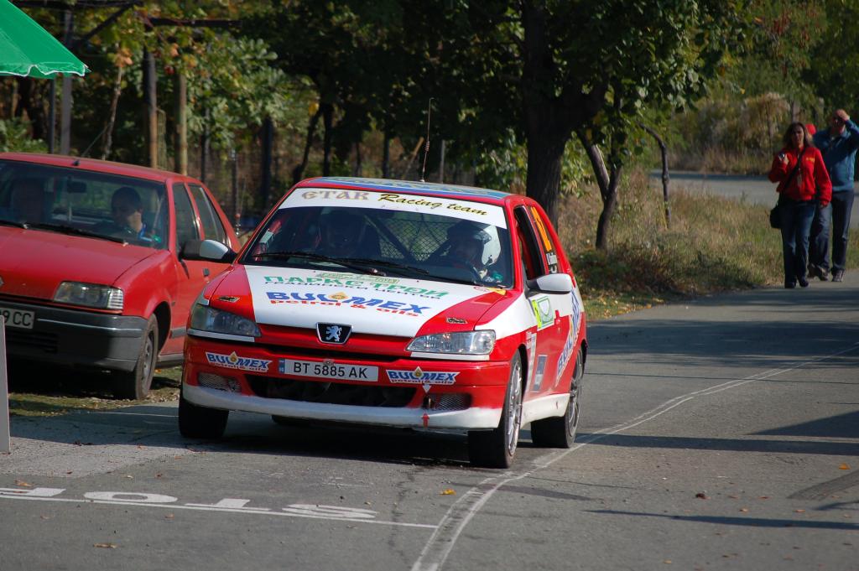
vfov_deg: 4.6
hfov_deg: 6.9
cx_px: 430
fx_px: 7152
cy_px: 286
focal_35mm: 300
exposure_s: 1/1000
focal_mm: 200
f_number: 5.6
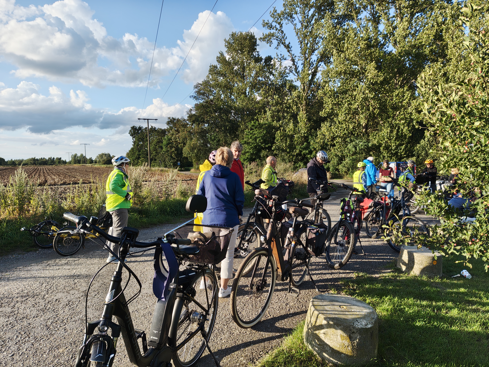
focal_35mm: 24
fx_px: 339
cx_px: 244
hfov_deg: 71.6
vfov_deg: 56.8
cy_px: 184
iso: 50
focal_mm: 5.56
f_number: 1.88
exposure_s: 1/429
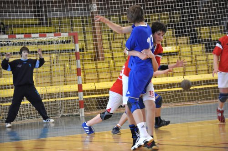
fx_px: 996
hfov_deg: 13.1
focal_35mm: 158
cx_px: 114
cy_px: 76
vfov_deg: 8.7
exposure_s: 1/100
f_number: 5.6
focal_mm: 105
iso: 1600
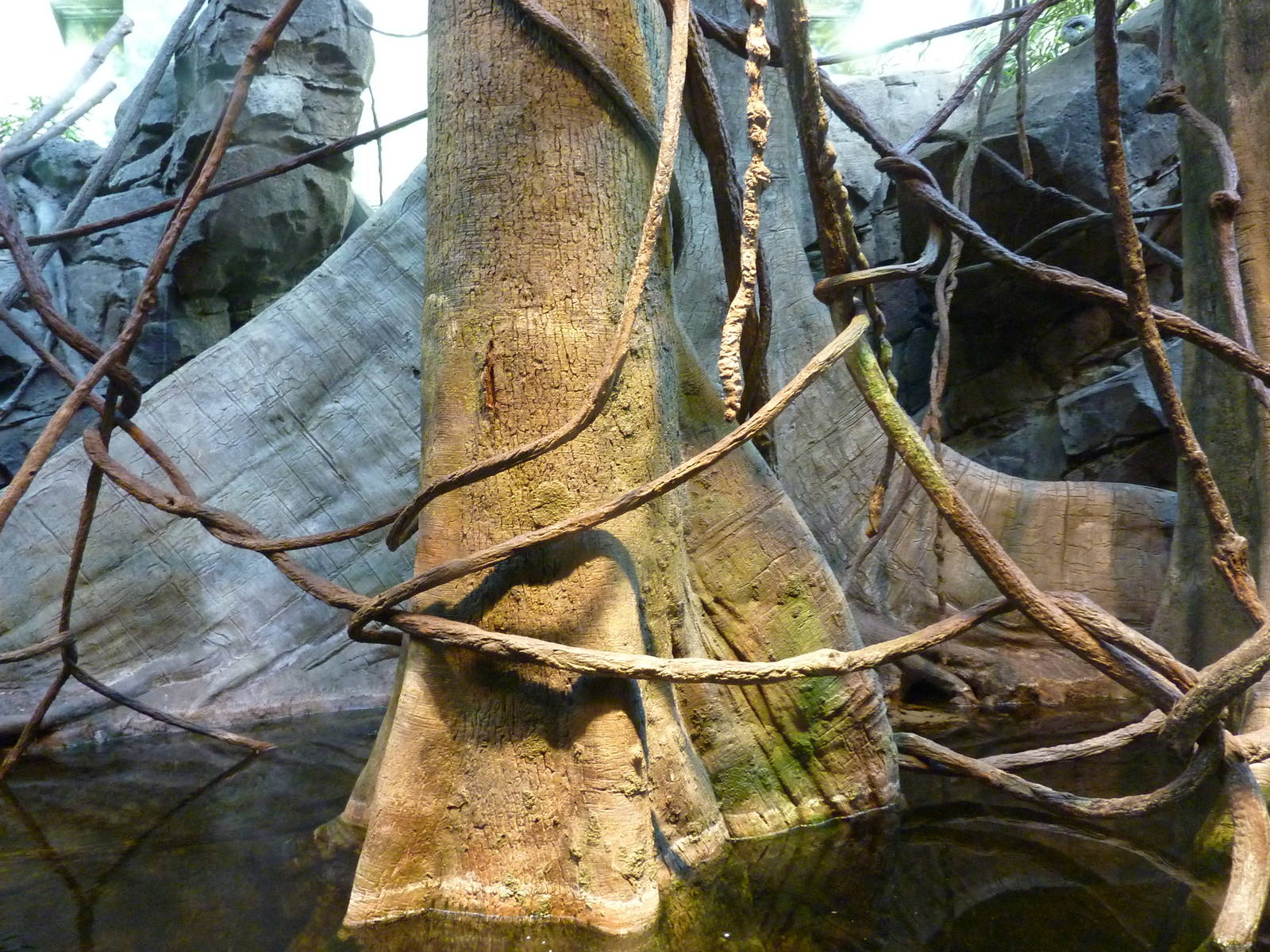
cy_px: 476
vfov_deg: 54.9
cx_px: 635
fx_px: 917
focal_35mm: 25
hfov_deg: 69.4
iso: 400
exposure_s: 1/25
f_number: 3.3
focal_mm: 4.1
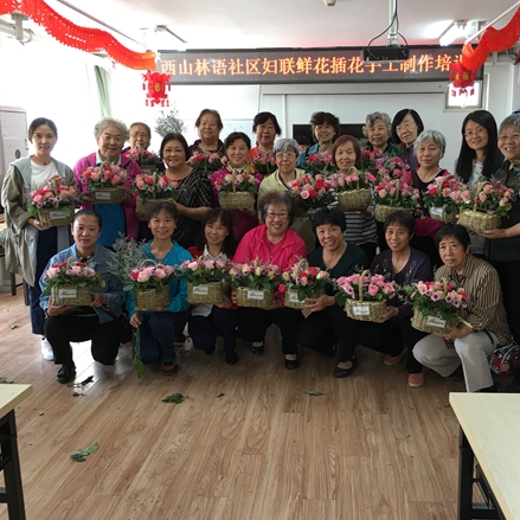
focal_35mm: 35
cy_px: 262
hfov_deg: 47.1
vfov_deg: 47.2
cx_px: 301
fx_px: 595
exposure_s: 1/17
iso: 40
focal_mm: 4.15
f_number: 2.2
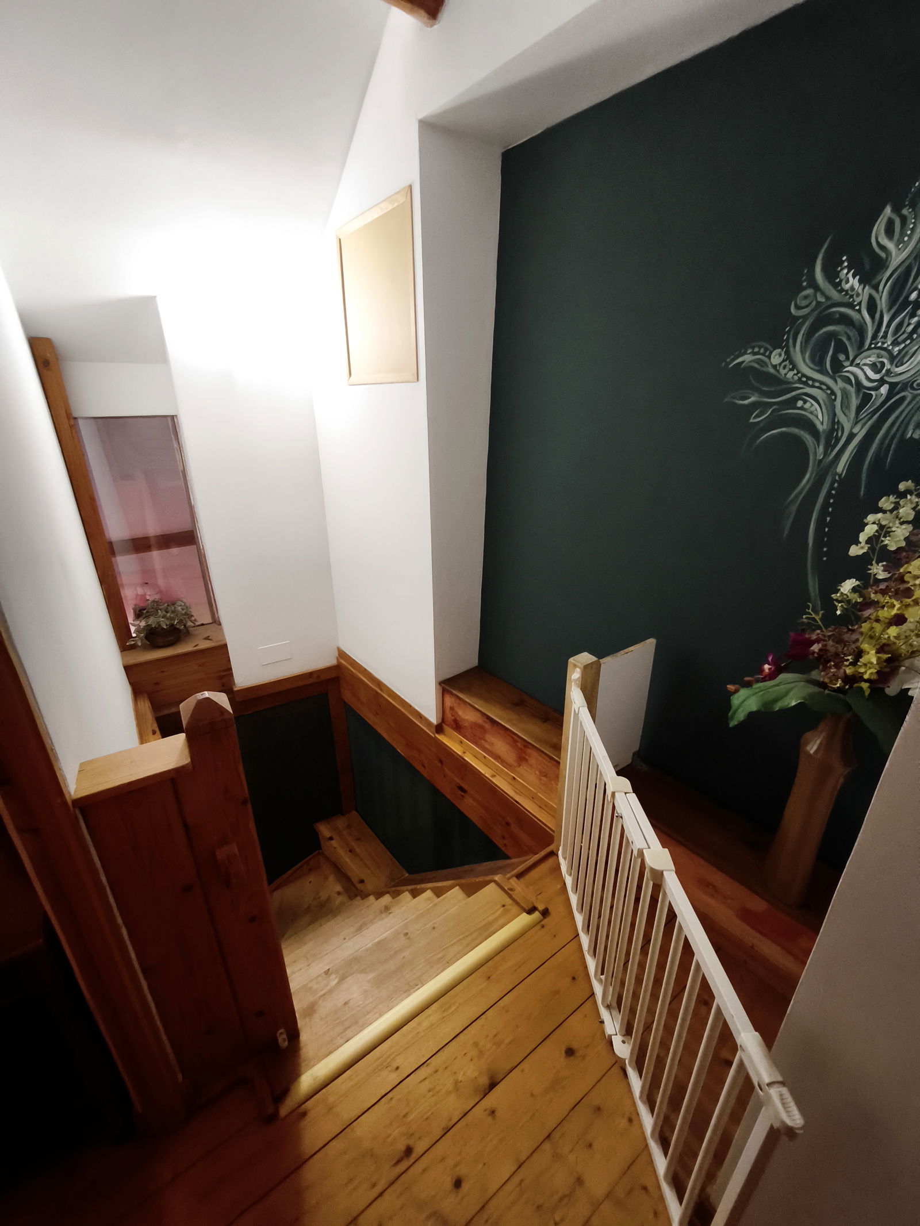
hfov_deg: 81.8
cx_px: 460
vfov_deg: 98.2
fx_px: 531
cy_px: 613
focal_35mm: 15
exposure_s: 1/33.3
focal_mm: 1.91
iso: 320
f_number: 2.2
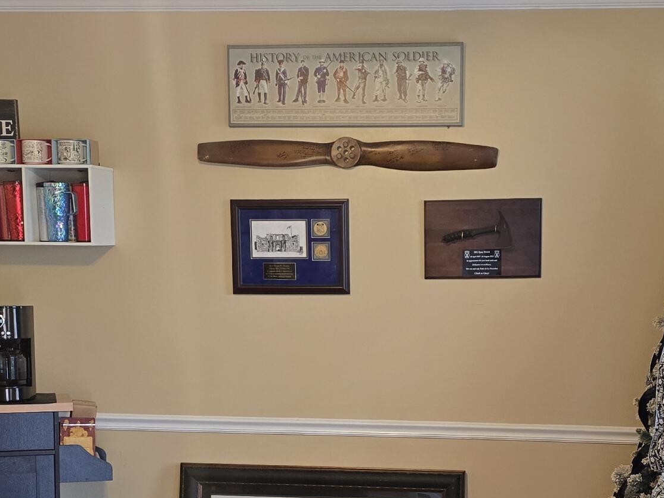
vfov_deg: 23.3
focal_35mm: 62
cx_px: 379
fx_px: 1189
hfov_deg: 31.1
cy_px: 412
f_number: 1.7
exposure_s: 1/120
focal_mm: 6.3
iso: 320
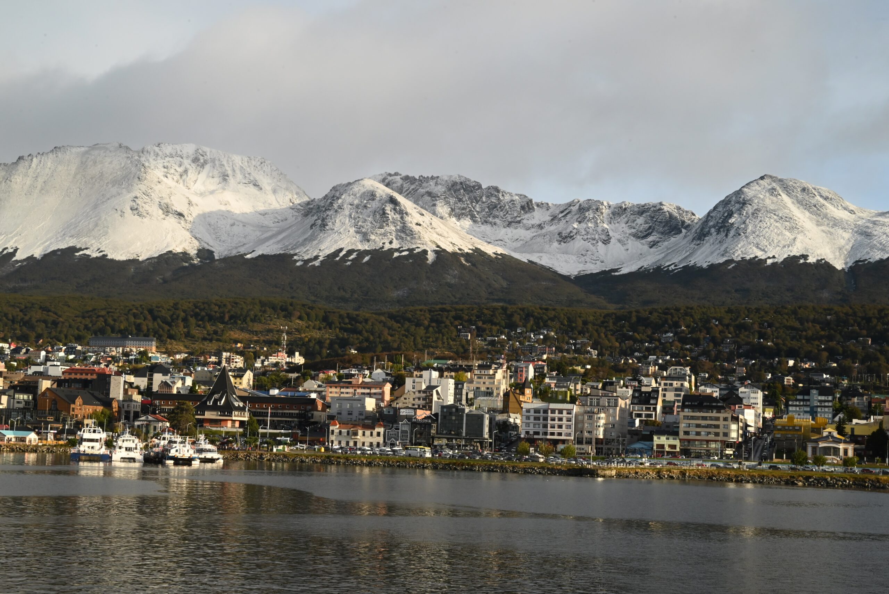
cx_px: 444
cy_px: 297
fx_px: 1235
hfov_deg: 39.6
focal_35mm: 50
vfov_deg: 27.0
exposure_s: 1/200
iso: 800
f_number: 22
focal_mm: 50
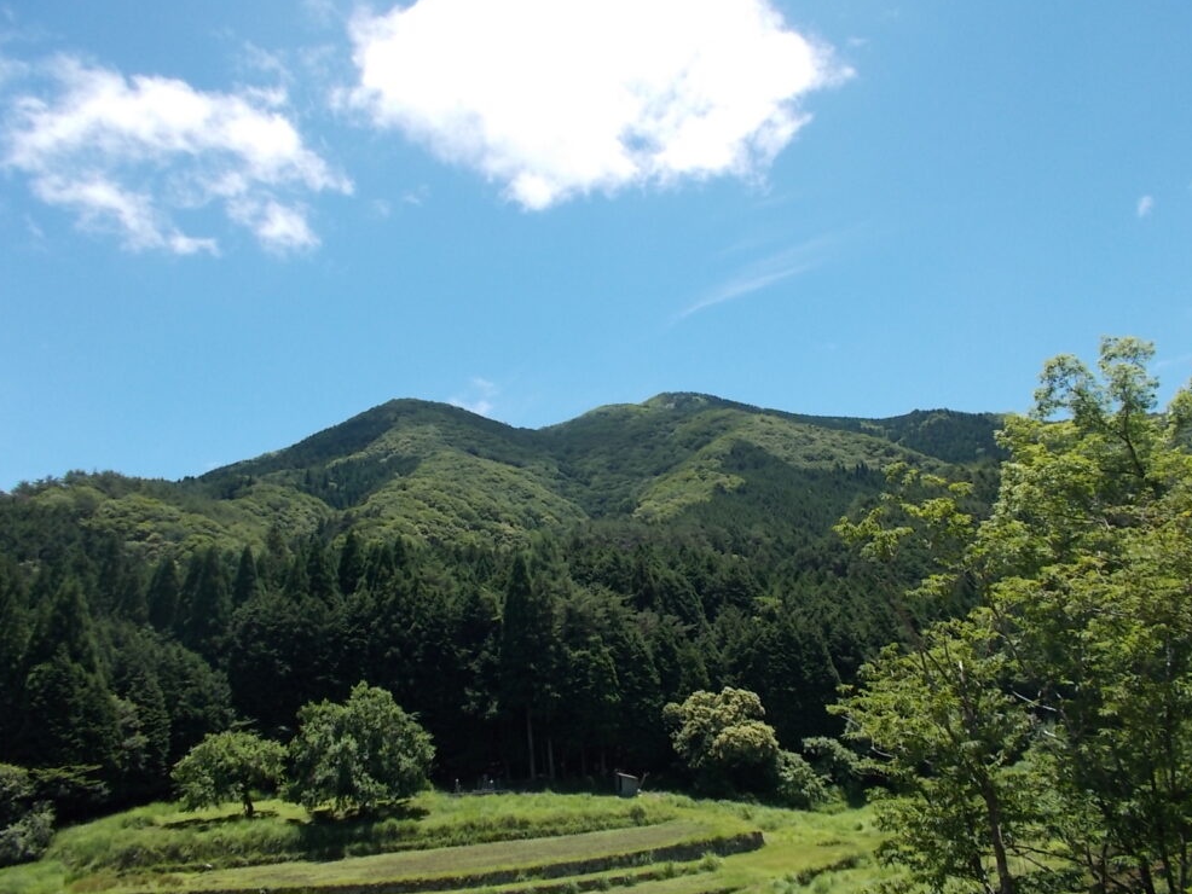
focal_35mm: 27
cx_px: 609
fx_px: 930
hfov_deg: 65.3
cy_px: 459
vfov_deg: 51.4
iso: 80
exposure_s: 1/100
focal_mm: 4.6
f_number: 8
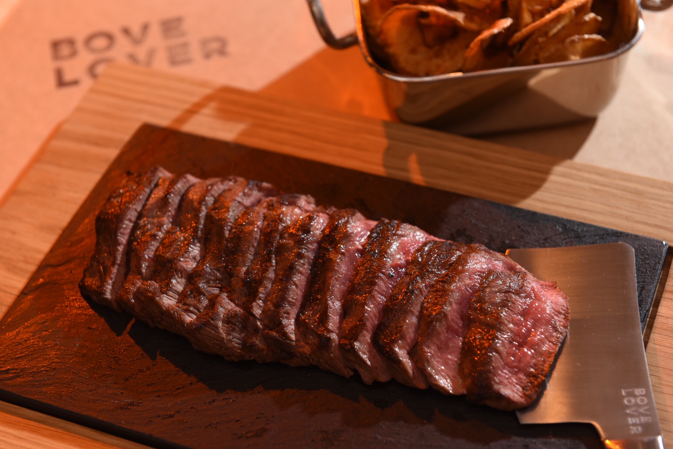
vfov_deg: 18.7
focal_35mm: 73
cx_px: 324
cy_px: 220
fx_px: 1365
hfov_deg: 27.7
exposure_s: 1/160
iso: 800
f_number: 4.5
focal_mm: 70
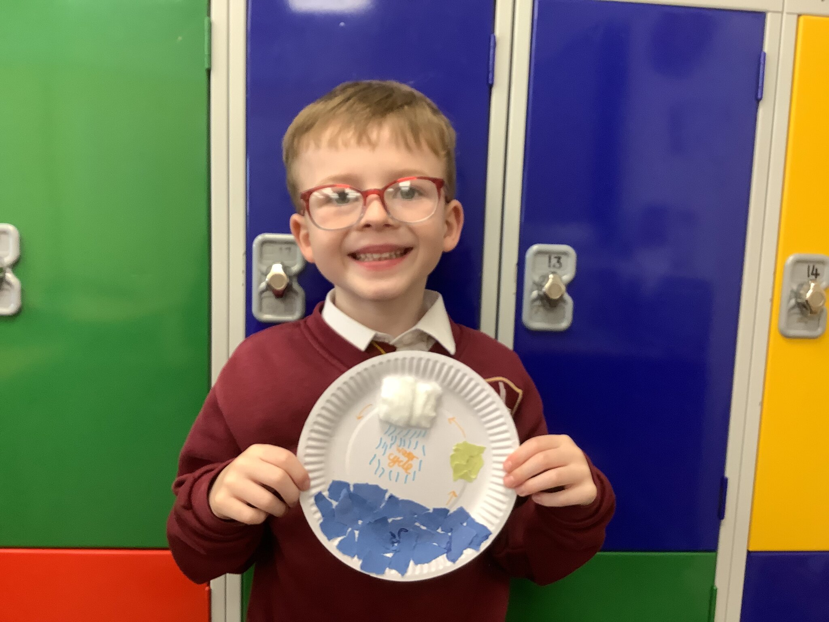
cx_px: 414
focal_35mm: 31
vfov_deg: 45.4
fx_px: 742
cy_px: 311
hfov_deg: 58.4
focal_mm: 3.3
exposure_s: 1/50
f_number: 2.4
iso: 100
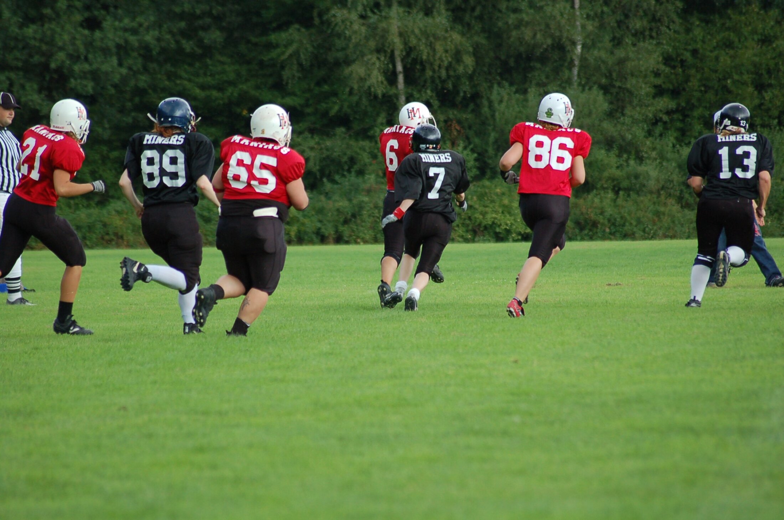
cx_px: 392
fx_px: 6358
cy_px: 260
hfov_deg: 7.1
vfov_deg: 4.7
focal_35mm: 292
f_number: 5
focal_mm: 195
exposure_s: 1/500
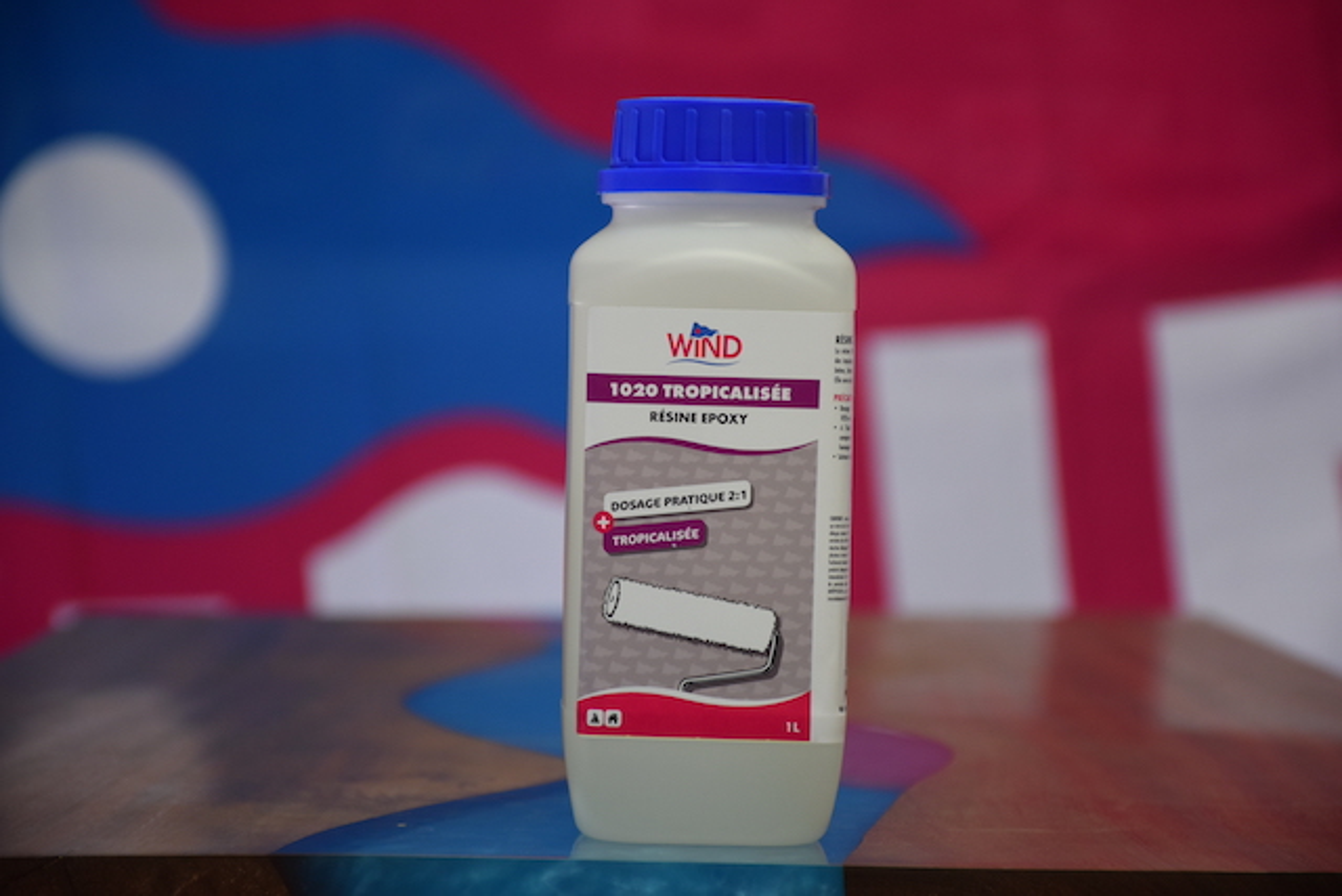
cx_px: 671
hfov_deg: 13.0
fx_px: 5872
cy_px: 448
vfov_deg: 8.7
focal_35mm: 158
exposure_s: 1/60
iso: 720
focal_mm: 105
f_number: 5.6
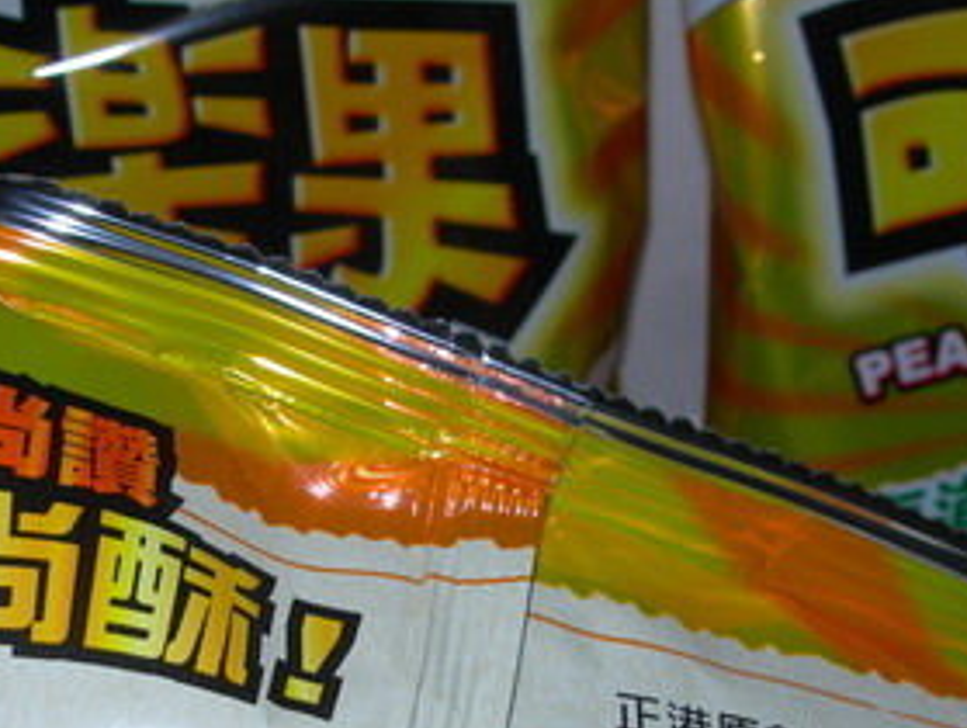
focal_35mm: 68
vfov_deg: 21.4
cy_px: 584
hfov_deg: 28.5
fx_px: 1902
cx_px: 412
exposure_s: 1/60.1
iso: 50
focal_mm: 7.8
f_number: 4.8
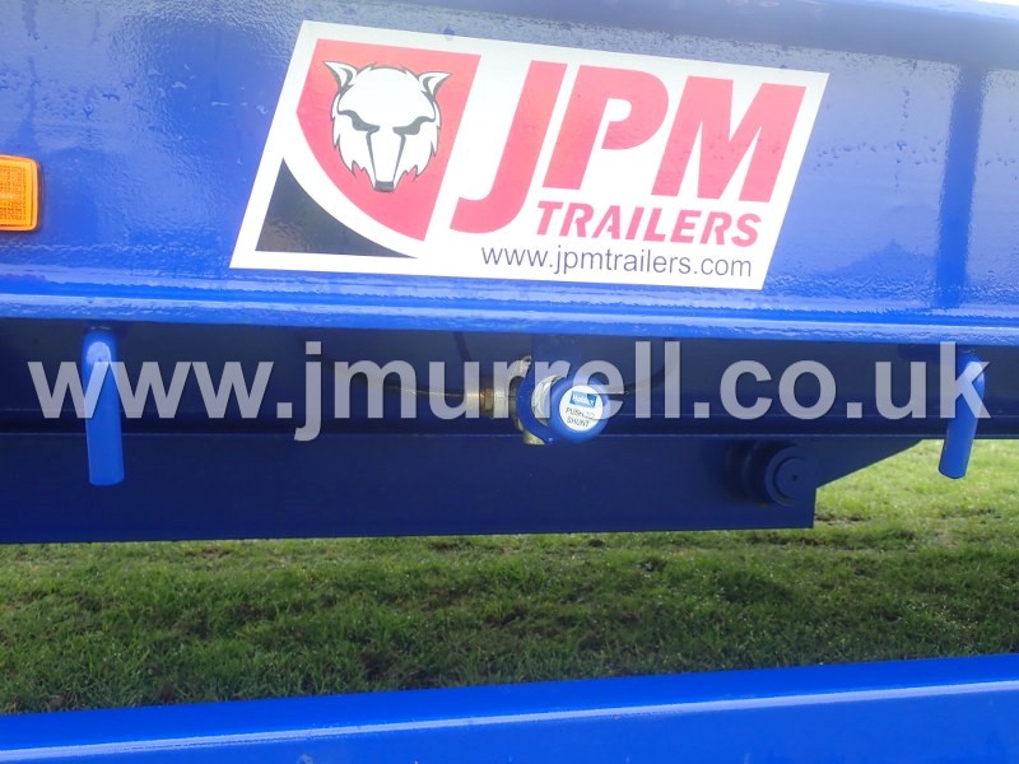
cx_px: 510
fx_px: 1119
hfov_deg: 49.0
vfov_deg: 37.7
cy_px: 382
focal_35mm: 38
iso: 100
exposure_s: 1/80
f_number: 3.5
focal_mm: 6.86
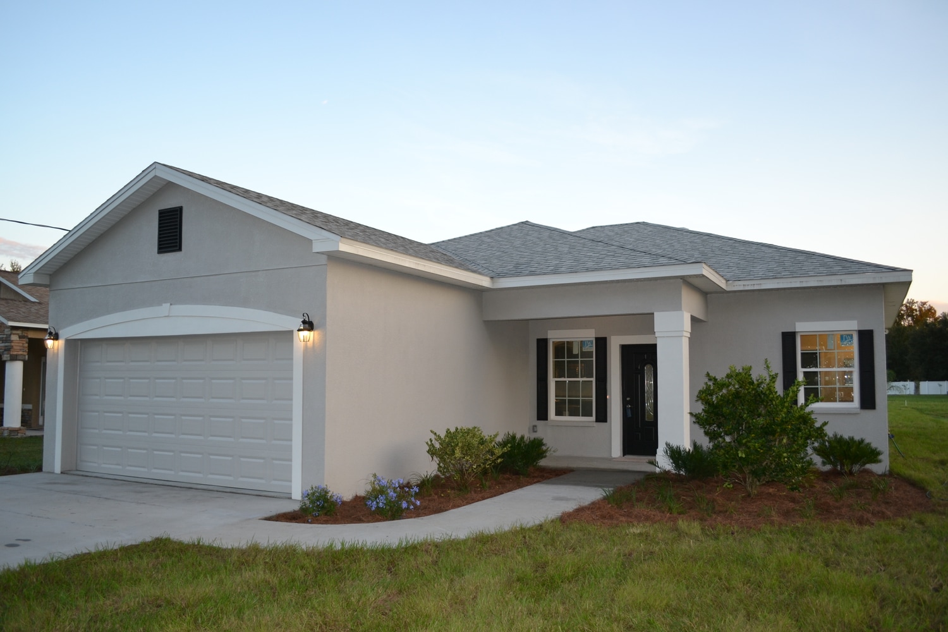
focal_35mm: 27
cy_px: 316
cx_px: 474
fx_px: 711
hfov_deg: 67.4
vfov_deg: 47.9
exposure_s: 1/125
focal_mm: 18
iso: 220
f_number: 4
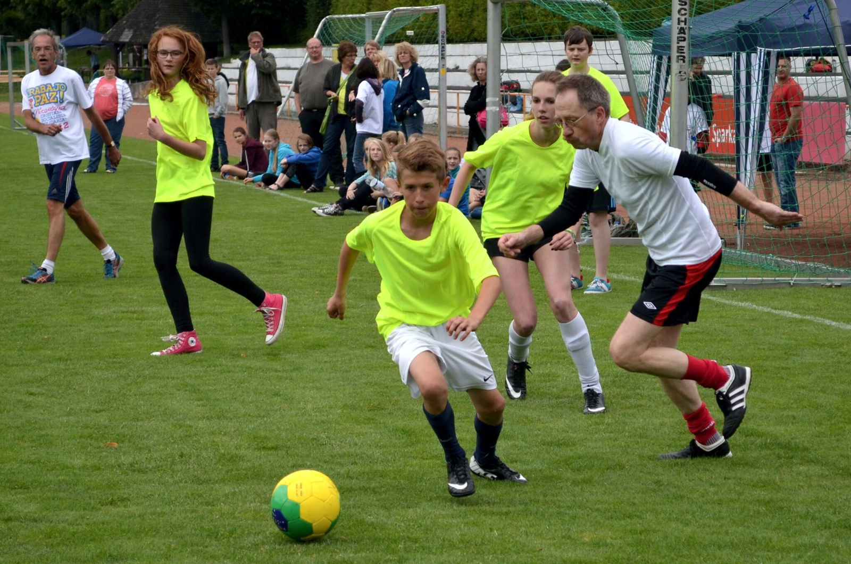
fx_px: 1840
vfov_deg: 17.4
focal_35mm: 78
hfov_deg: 26.0
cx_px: 426
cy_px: 282
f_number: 5.6
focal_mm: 52
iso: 400
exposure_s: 1/1250
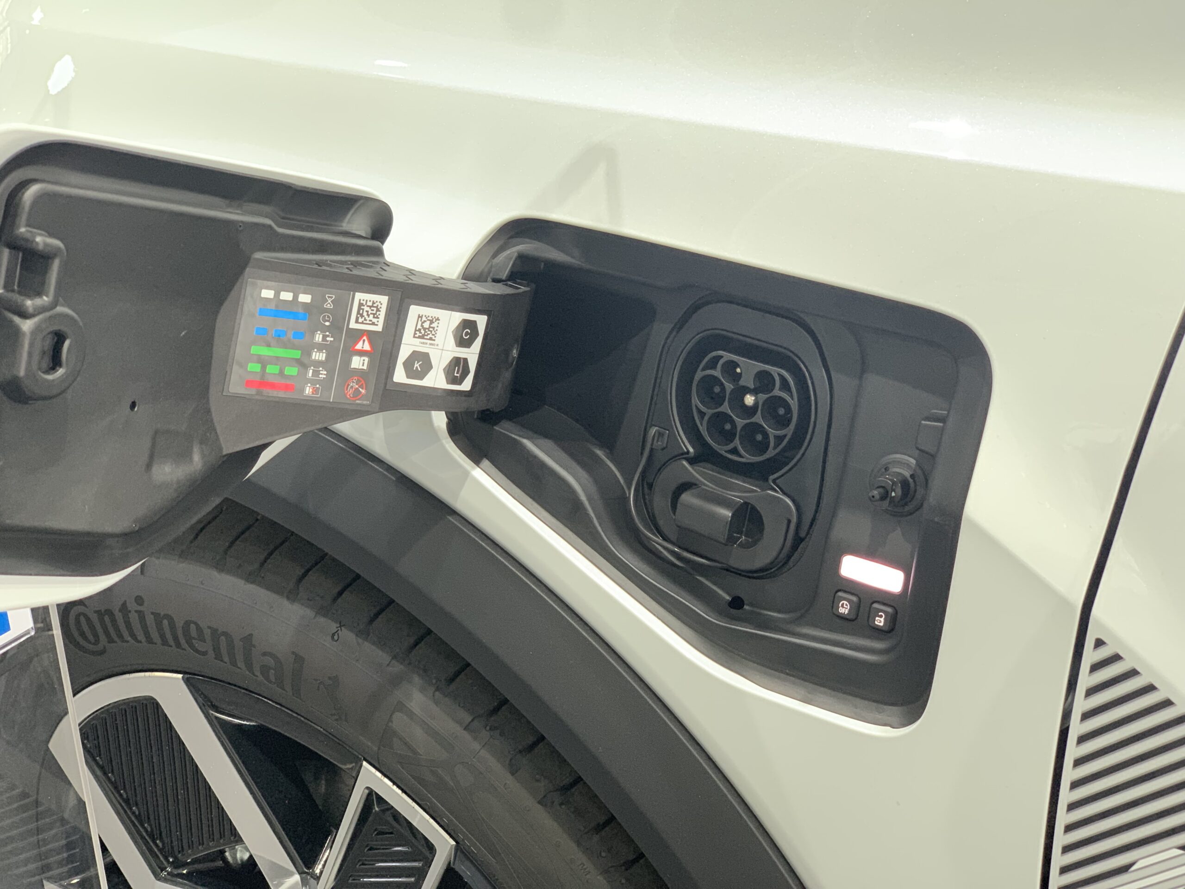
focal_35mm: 52
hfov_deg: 36.8
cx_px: 592
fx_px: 1780
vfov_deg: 28.0
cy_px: 444
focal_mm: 6
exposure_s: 1/50
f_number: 2.4
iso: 320
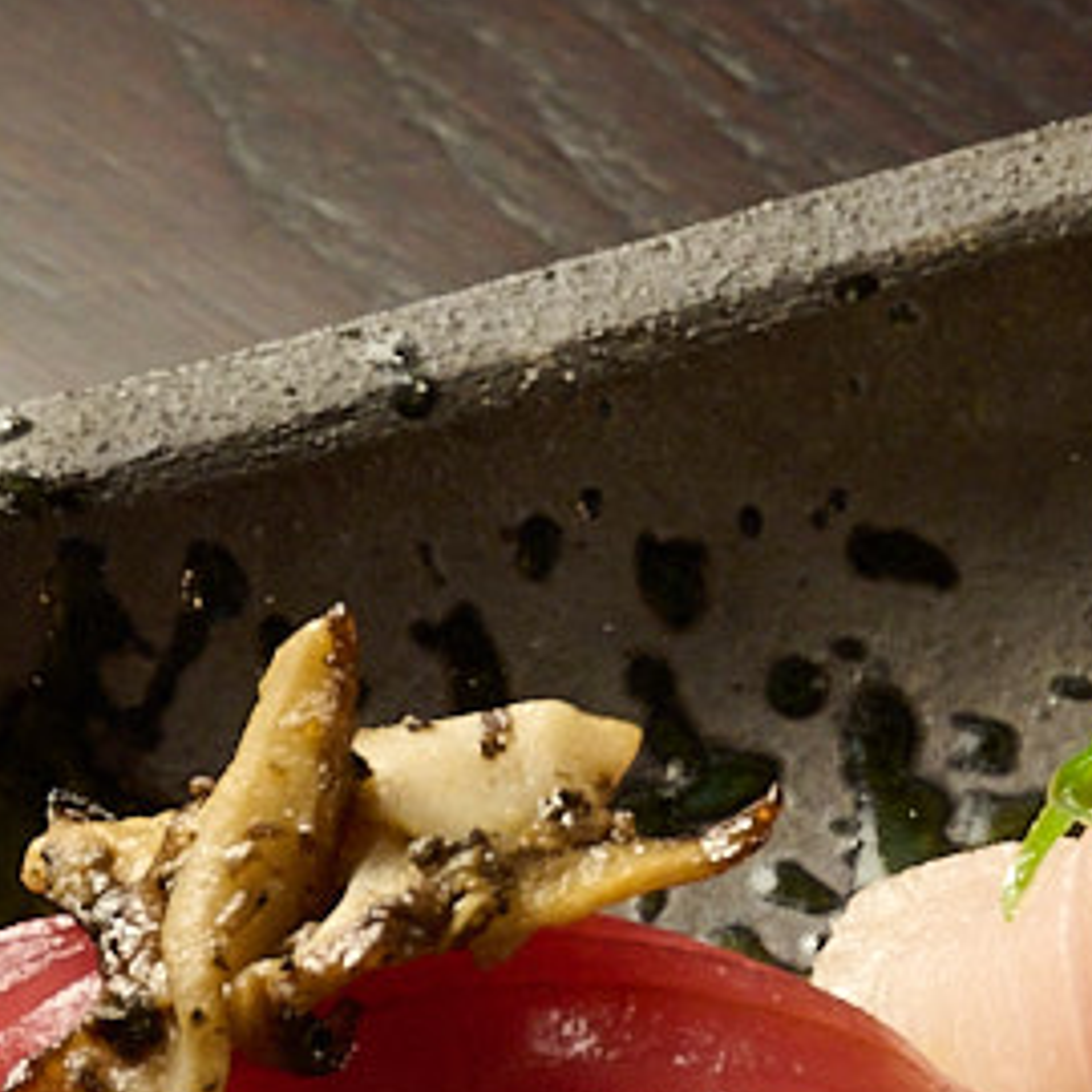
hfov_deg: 5.0
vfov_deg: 5.3
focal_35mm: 329
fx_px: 11742
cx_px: 3385
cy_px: 479
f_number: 10
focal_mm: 51
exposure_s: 1/25
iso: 1250
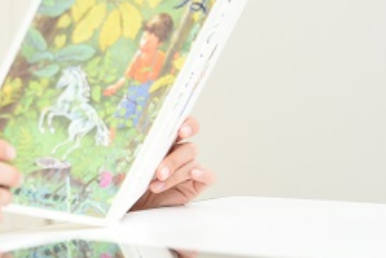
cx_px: -54
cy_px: -15
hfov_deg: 18.1
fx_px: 1159
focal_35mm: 108
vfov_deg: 12.5
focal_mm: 45
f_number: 4.2
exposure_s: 1/125
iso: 400
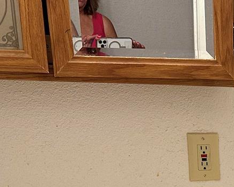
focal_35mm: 86
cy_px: 260
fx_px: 596
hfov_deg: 20.1
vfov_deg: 16.6
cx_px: 317
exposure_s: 1/120
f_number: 1.78
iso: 200
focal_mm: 6.86
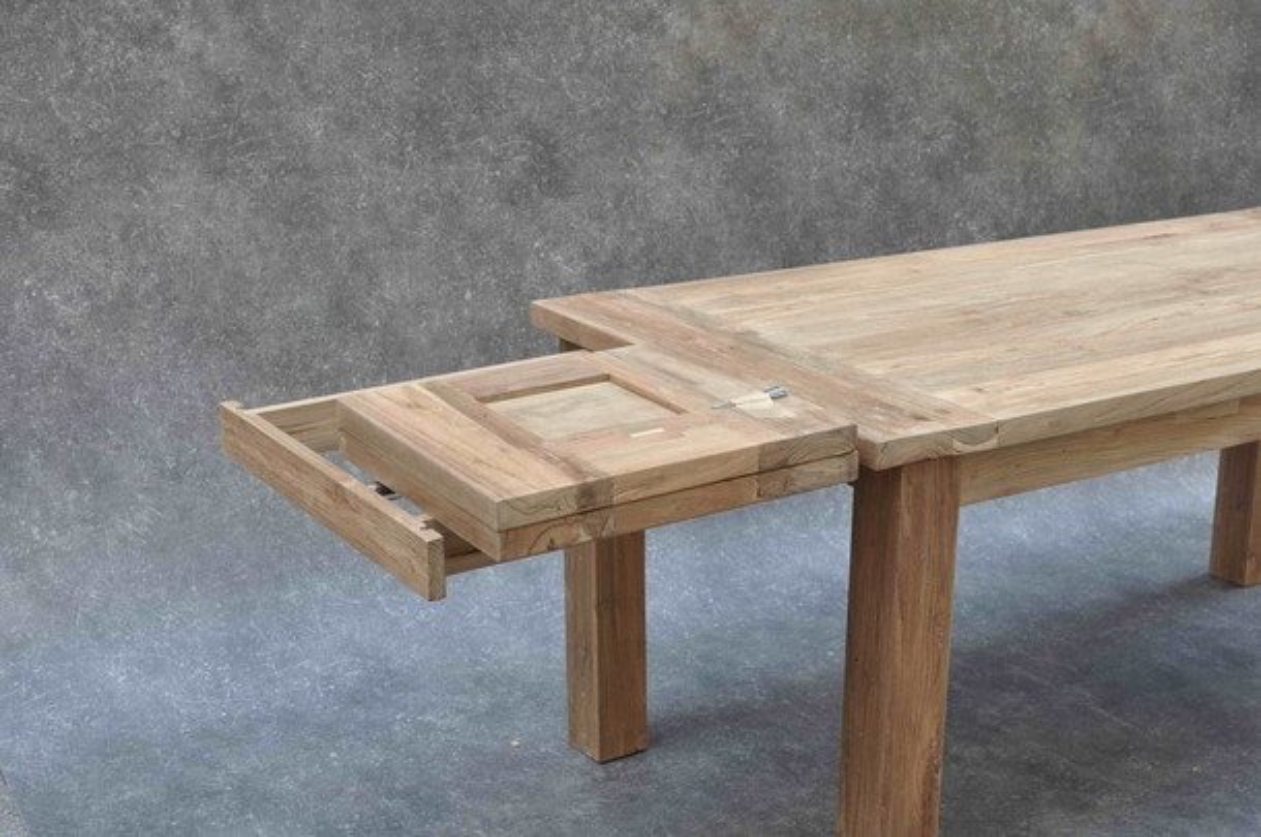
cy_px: 418
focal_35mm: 57
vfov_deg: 23.7
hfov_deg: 35.1
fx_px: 1994
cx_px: 630
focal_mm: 38
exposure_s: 1/125
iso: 400
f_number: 5.6
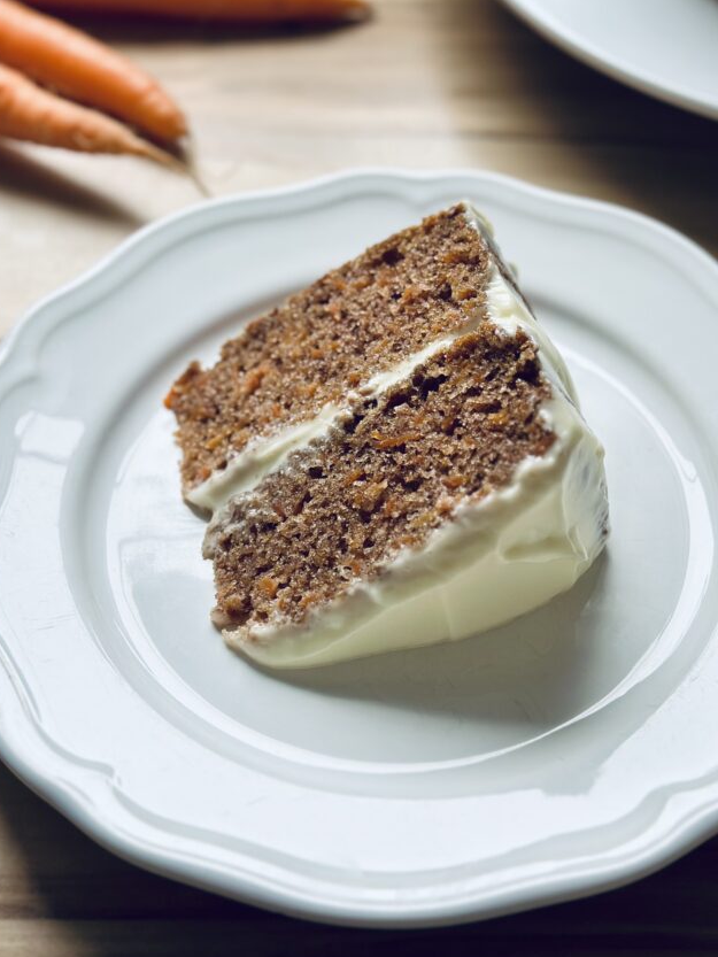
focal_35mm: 59
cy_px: 400
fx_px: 1631
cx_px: 406
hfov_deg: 24.8
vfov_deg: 32.6
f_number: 1.78
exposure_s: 1/221
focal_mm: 6.86
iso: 80
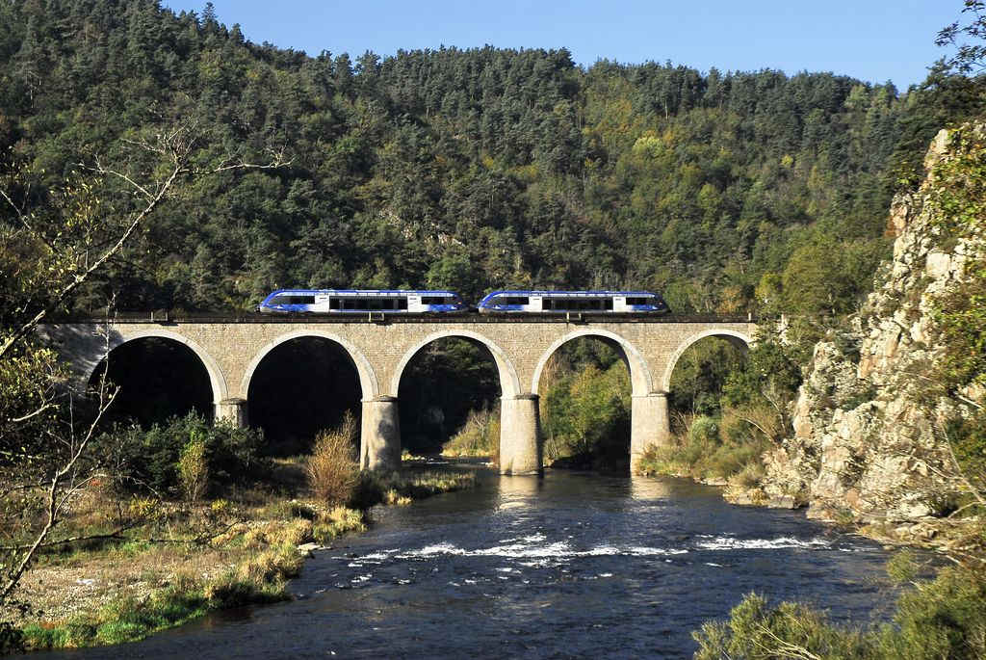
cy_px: 330
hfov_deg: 33.4
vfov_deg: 22.7
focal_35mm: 60
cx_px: 493
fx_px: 1645
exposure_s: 1/200
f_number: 7.1
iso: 100
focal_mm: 40
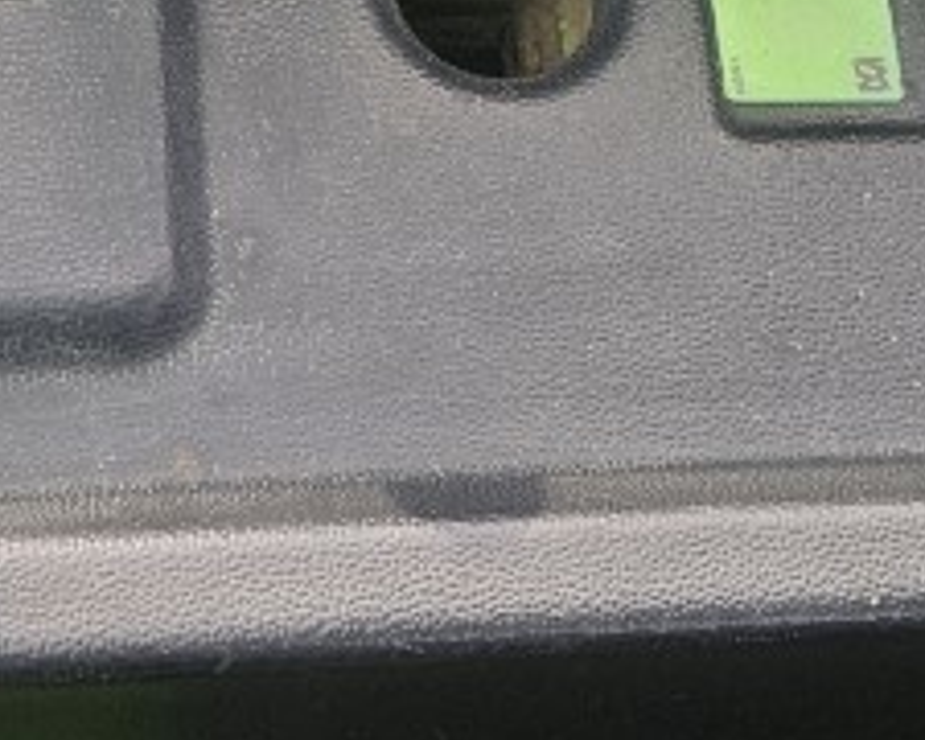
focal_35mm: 102
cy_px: -33
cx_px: 506
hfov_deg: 18.8
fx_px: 2792
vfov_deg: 14.8
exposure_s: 1/180
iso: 50
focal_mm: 5.4
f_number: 1.8
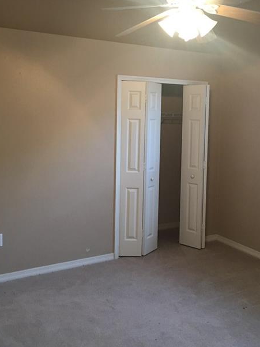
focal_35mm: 37
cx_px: 132
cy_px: 144
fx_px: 371
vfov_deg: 49.9
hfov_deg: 38.6
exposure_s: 1/15
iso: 64
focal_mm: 4.15
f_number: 2.2
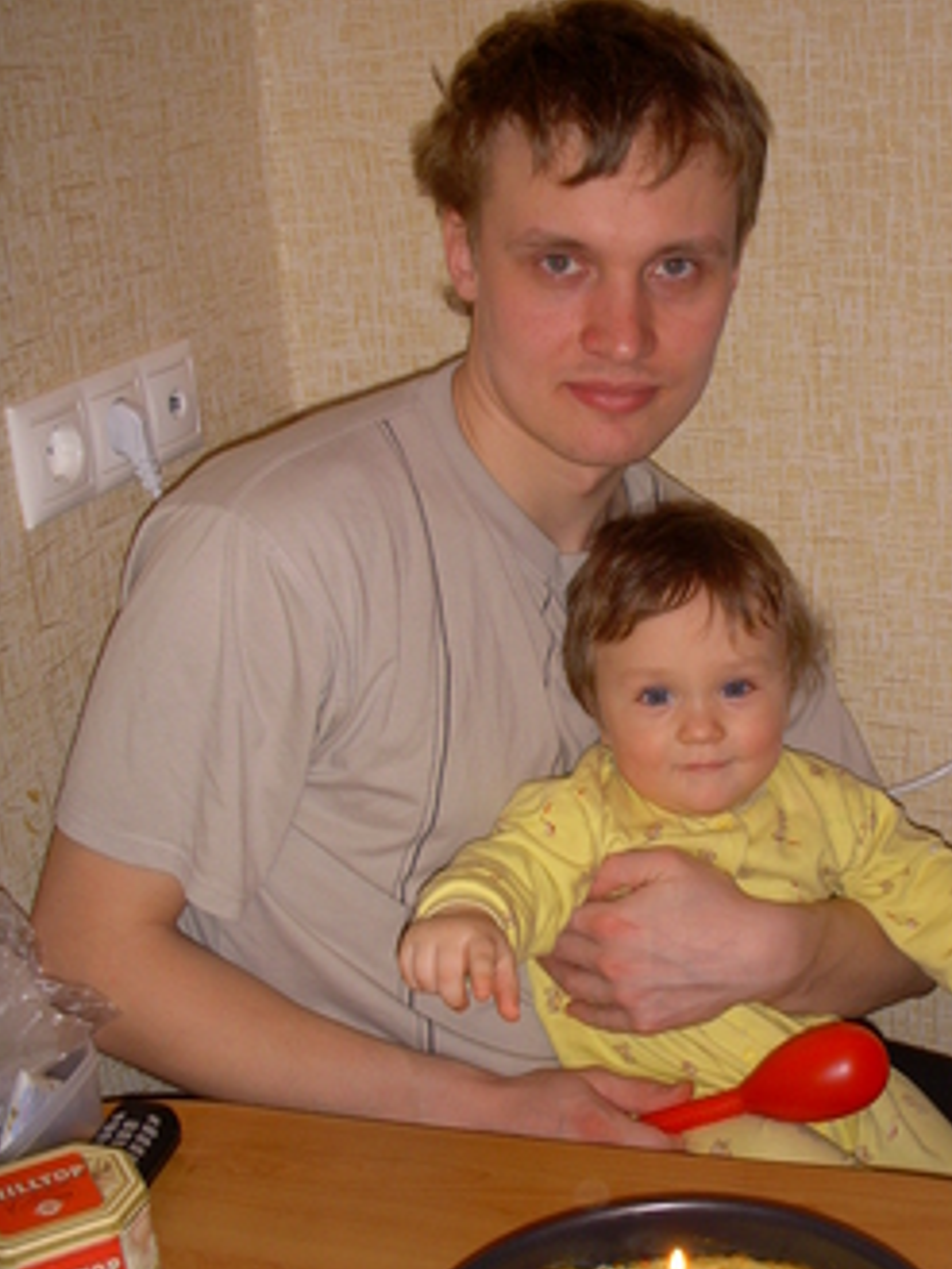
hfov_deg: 27.9
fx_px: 1906
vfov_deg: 36.7
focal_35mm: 52
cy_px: 725
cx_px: 640
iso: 100
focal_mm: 6.3
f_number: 3.3
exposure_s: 1/30
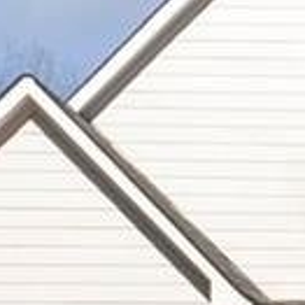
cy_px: 418
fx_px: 1854
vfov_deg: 9.2
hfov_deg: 8.8
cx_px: 659
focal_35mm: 186
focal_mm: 10.26
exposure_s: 1/200
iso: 100
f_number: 10
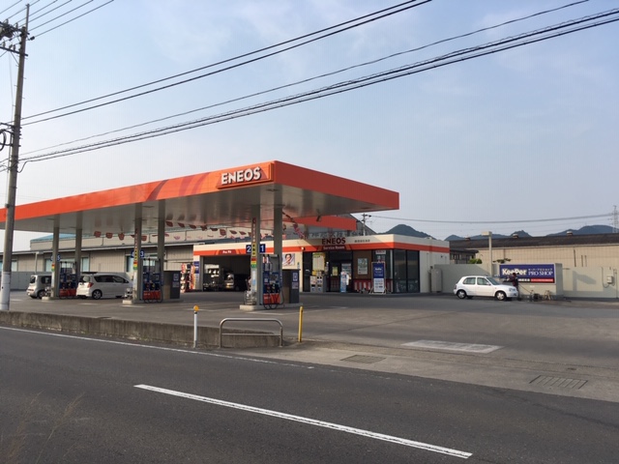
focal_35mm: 29
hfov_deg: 61.7
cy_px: 232
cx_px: 310
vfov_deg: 48.2
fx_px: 519
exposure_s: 1/1202
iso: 25
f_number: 2.2
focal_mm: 4.15
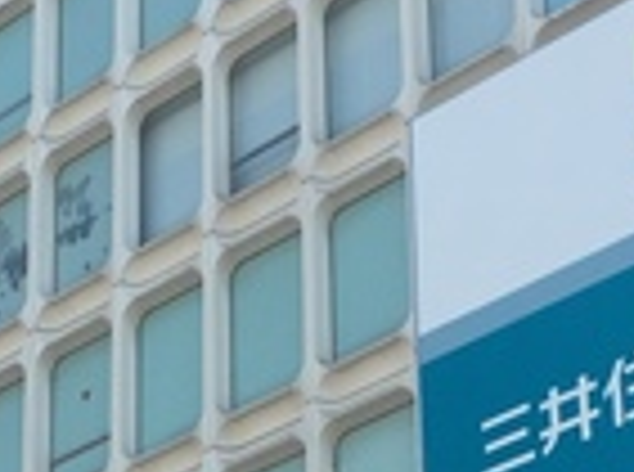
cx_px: 193
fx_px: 2411
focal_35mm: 132
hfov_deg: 14.9
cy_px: 832
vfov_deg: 10.5
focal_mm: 4.15
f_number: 2.2
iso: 32
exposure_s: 1/1236
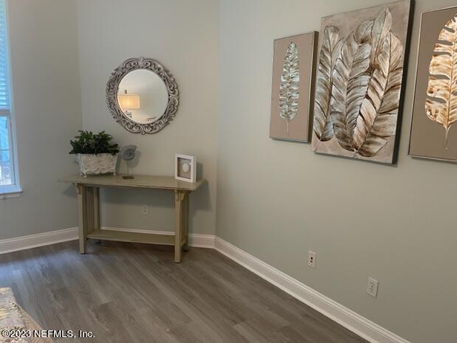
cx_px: 236
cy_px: 172
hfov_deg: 65.3
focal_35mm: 27
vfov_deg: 51.4
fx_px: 356
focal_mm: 4.2
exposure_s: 1/60
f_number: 1.6
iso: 100
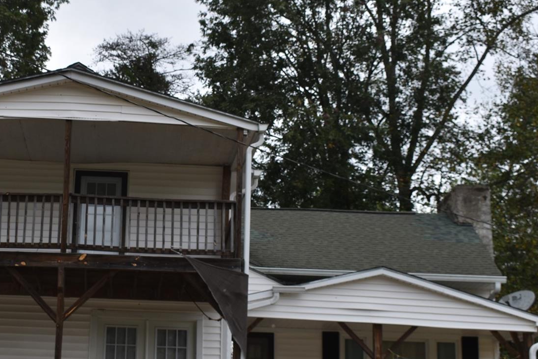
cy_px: 192
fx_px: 1045
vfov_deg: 19.5
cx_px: 149
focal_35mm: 70
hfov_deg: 28.5
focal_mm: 25
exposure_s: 1/125
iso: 110
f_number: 5.6
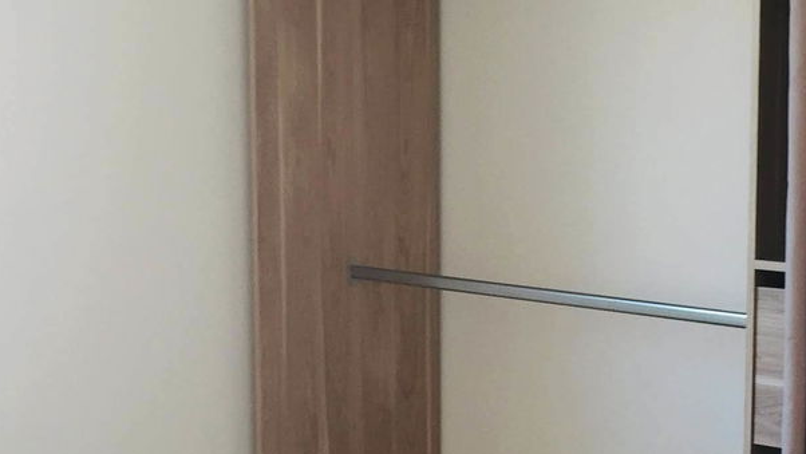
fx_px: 1796
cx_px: 615
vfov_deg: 14.4
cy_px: 311
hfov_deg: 25.0
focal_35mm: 84
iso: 40
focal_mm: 4.15
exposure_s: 1/50
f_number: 2.2
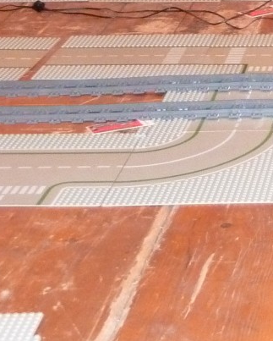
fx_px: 1301
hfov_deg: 11.2
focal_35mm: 129
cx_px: 492
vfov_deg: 14.4
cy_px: -67
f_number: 3.6
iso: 640
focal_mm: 6.1
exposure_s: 1/30
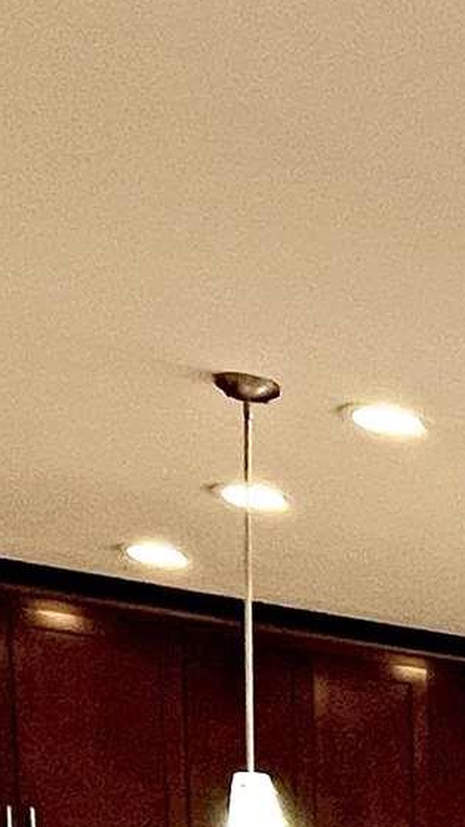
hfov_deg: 11.2
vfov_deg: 22.5
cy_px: 1226
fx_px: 1709
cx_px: 1302
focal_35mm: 78
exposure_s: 1/99
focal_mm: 1.54
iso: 125
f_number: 2.4
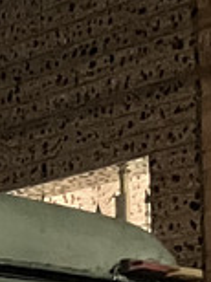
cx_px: -435
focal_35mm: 204
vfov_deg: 9.1
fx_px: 1663
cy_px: 557
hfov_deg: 6.6
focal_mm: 3.99
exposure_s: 1/15
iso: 1250
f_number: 1.8
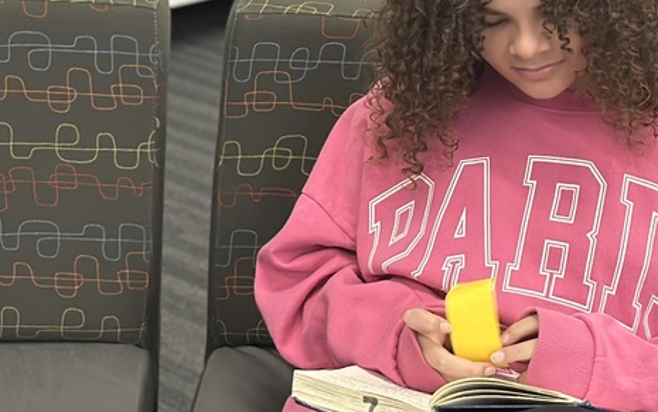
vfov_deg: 11.7
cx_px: 78
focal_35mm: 112
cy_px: 195
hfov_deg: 18.3
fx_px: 2009
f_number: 1.78
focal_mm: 6.86
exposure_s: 1/38
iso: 640
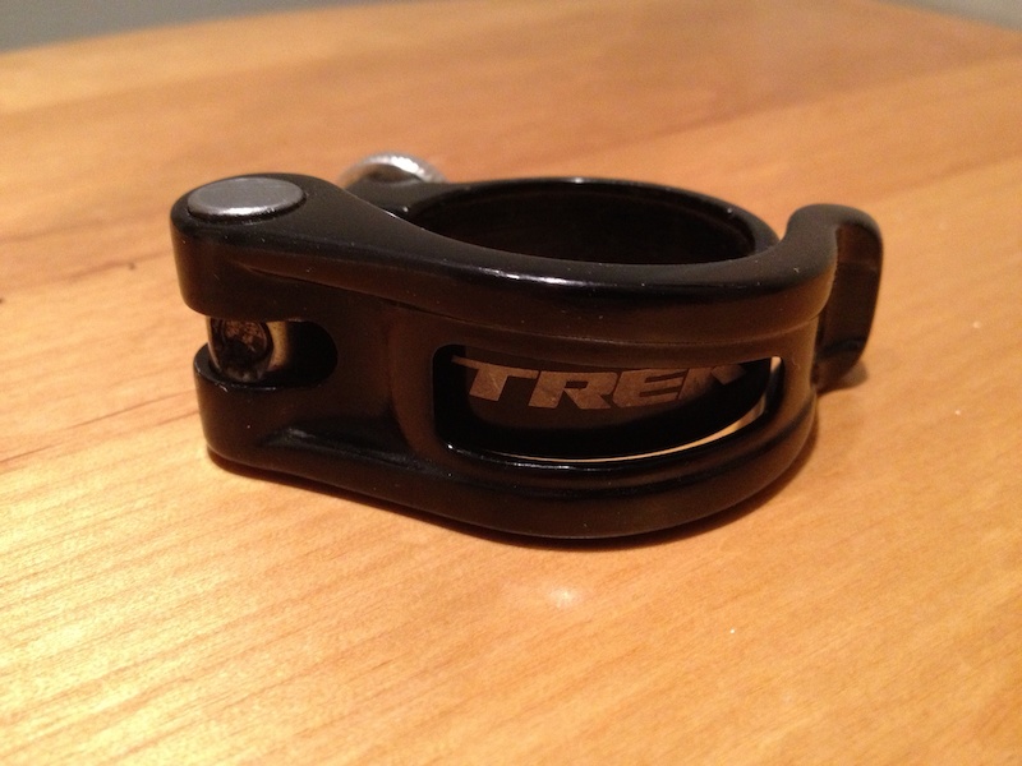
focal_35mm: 35
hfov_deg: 52.6
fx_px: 1033
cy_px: 383
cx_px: 511
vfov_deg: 40.7
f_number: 2.4
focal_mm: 4.28
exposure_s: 1/20
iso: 400
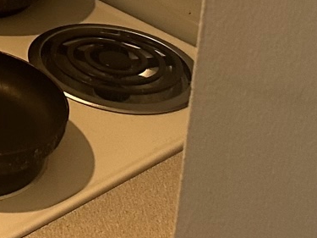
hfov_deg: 13.9
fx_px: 1181
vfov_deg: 10.7
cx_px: -227
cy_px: -207
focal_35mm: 129
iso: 320
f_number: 1.78
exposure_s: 1/60
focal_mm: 6.86
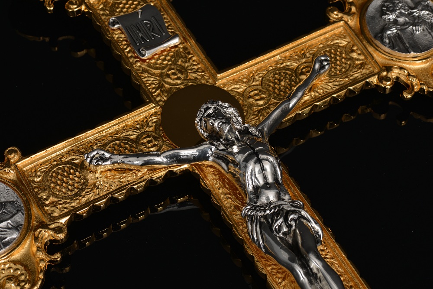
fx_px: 1263
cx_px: 216
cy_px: 144
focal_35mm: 105
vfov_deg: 13.0
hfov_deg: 19.5
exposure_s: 1/125
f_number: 16
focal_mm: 105
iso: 125
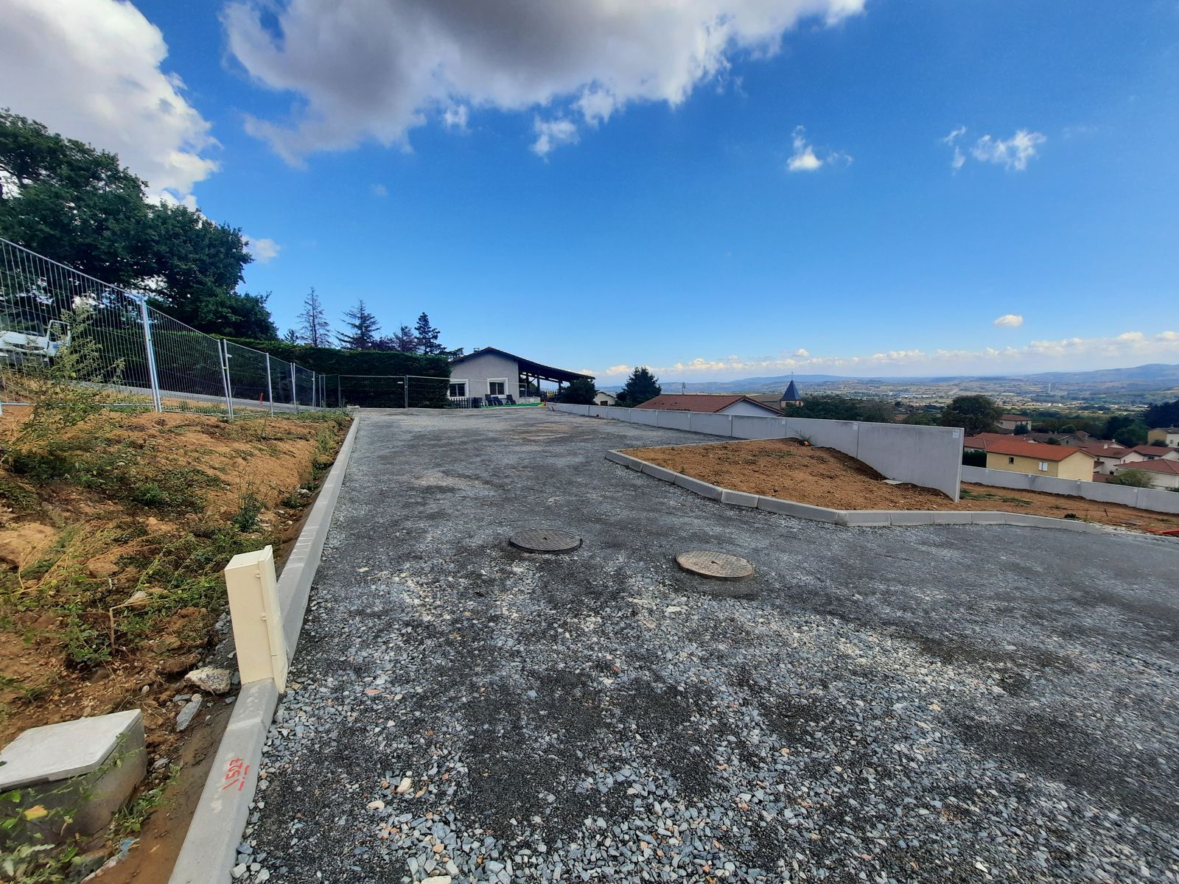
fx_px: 443
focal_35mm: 13
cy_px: 442
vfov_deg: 89.9
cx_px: 590
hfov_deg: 106.2
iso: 40
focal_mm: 1.74
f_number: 2.2
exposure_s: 1/1052
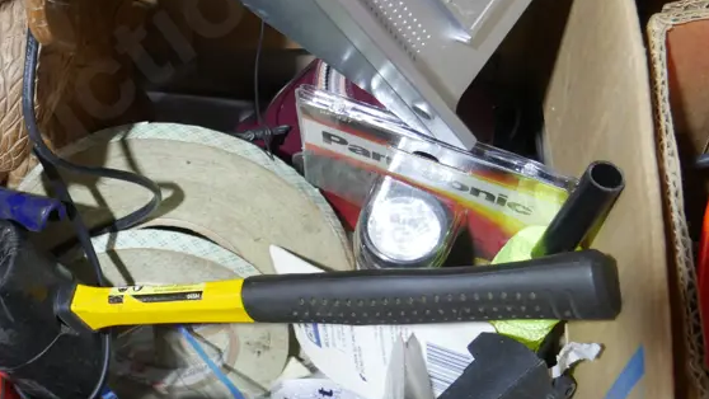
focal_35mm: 56
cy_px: 120
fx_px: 1053
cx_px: 61
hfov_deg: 34.9
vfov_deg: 21.3
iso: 400
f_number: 3.5
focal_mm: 14
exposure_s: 1/60
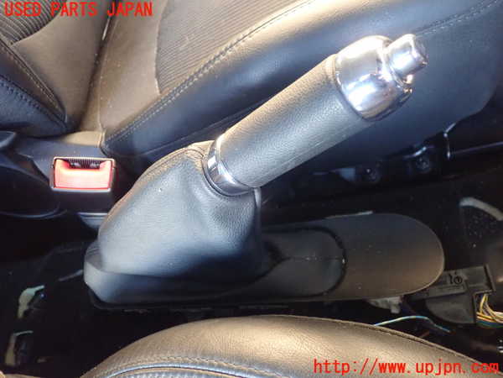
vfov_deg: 44.2
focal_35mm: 32
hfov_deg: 56.8
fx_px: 465
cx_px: 252
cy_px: 189
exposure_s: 1/30
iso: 1250
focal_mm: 5.87
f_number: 2.4
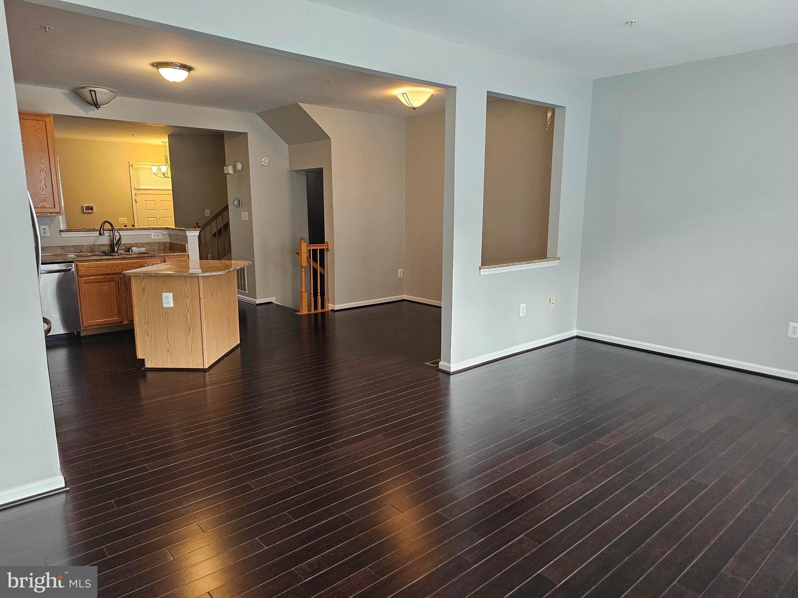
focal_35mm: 23
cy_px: 299
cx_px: 399
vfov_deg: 58.9
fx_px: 530
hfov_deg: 73.9
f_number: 1.7
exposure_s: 1/120
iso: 320
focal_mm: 6.3
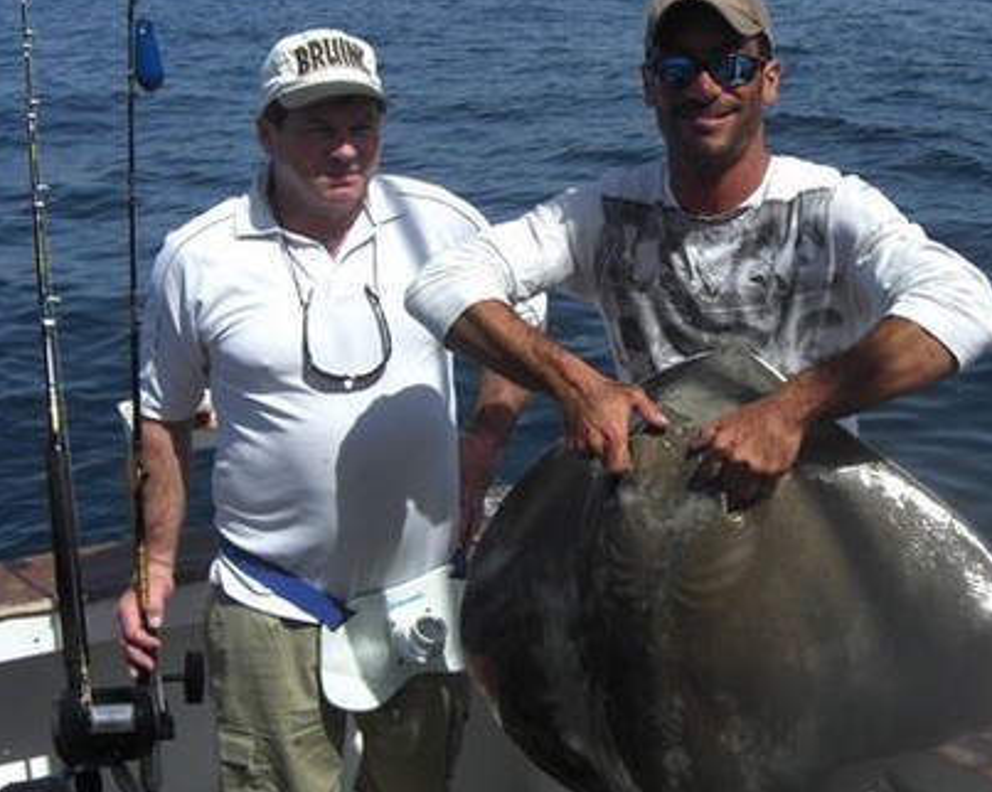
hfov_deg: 32.3
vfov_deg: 26.2
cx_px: 650
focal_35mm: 58
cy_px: 371
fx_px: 1702
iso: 80
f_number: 8
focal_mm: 7.9
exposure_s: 1/250
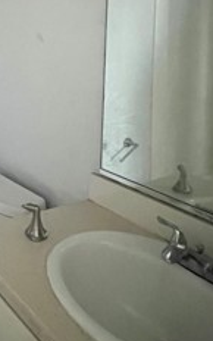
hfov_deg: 29.8
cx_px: -28
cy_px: 68
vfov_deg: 48.6
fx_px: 353
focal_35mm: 38
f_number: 1.8
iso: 1000
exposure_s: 1/46
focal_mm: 1.57
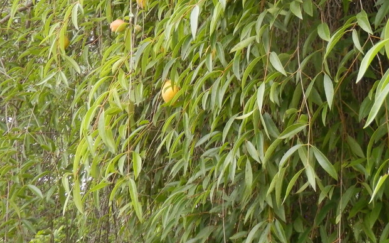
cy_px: 61
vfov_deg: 17.7
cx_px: 251
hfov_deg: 28.1
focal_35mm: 73
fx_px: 774
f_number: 3.7
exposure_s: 1/80
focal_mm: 7.3
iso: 200
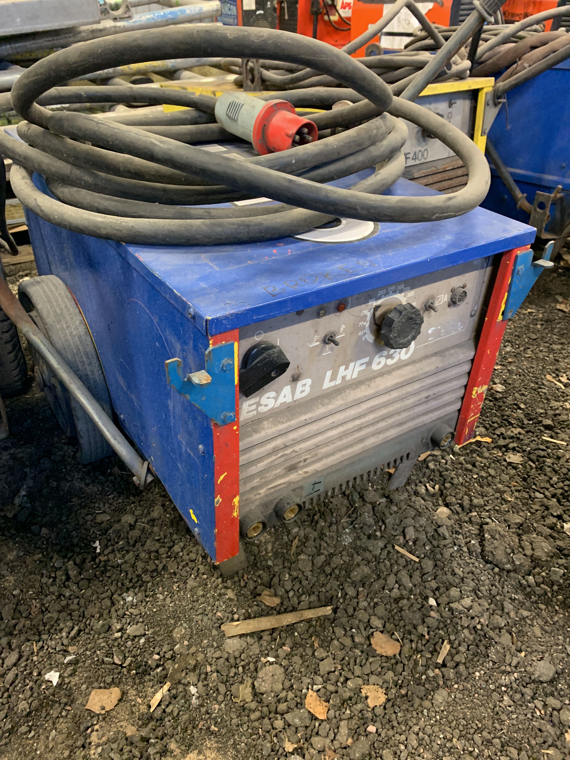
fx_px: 571
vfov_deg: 67.3
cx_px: 285
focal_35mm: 26
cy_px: 380
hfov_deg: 53.1
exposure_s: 1/25
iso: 500
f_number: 1.8
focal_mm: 4.25
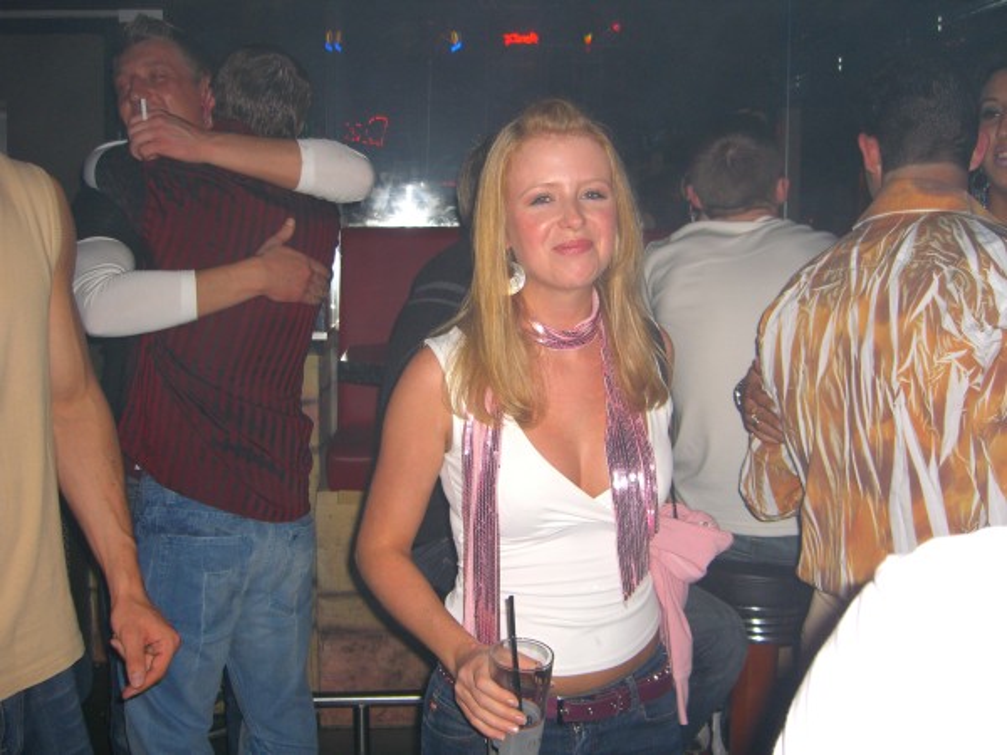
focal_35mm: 38
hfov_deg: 49.0
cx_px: 504
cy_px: 378
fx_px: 1105
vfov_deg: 37.7
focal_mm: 7.9
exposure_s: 1/60
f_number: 2.8
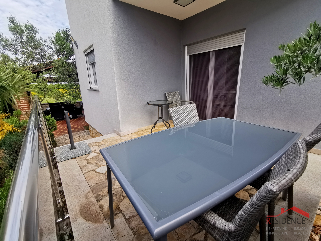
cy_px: 120
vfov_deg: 78.1
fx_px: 148
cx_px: 160
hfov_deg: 94.5
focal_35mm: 16
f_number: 2.2
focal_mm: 2.35
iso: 50
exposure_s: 1/510
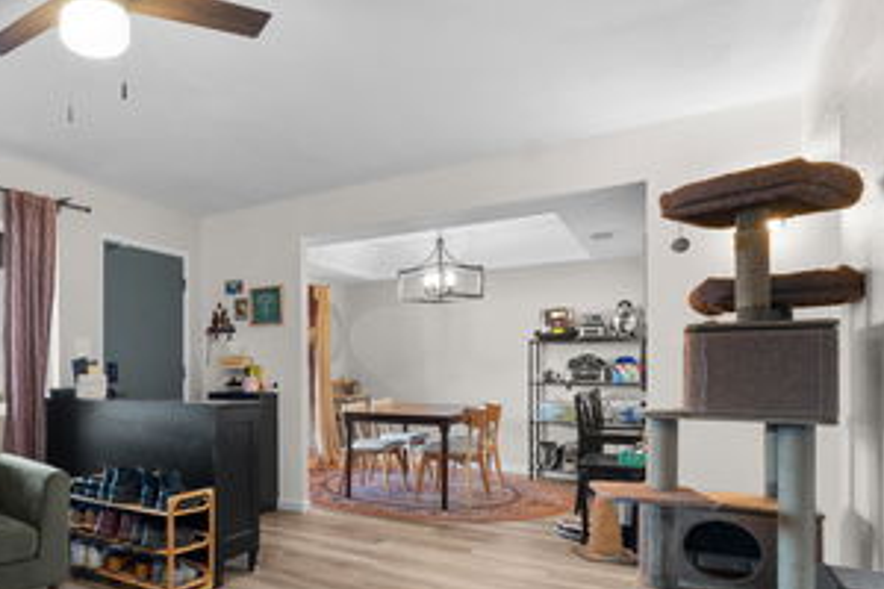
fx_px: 589
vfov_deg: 52.8
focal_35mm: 24
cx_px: 189
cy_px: 350
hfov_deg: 67.5
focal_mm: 10
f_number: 9
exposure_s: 2.5
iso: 250
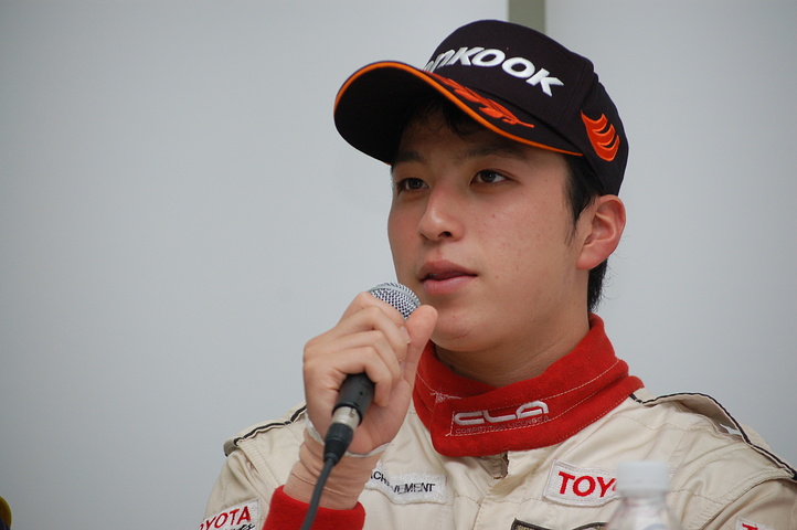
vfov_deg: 8.3
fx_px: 3650
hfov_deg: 12.5
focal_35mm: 165
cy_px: 265
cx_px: 398
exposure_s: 1/250
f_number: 4.8
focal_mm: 110
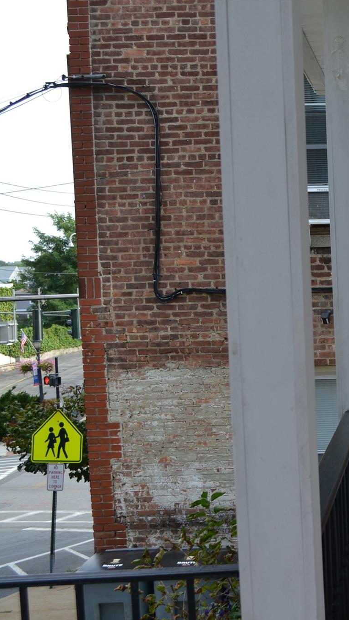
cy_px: 311
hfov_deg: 19.4
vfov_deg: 36.6
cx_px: 460
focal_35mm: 57
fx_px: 938
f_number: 5.6
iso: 160
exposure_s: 1/125
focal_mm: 24
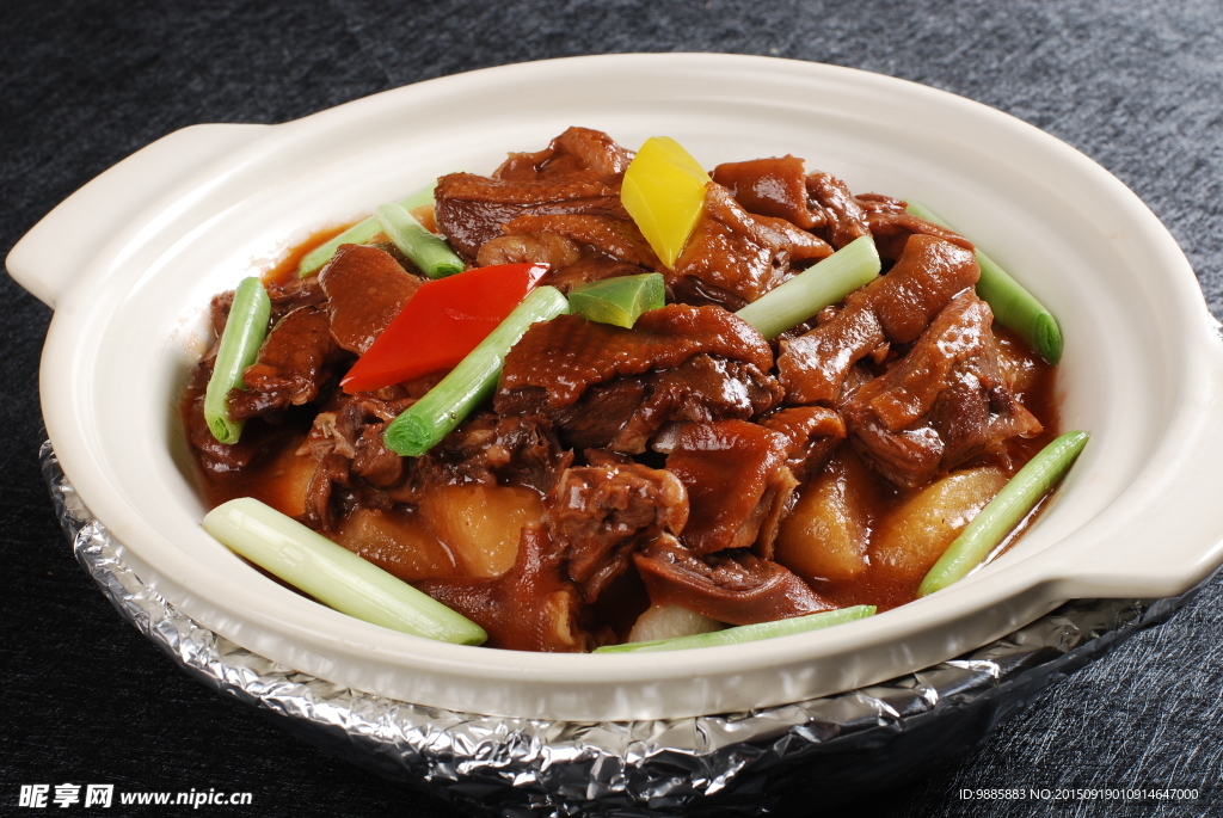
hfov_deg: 27.0
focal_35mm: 75
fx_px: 2550
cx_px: 612
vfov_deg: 18.2
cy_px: 409
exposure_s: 1/125
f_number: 13
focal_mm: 50
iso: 100
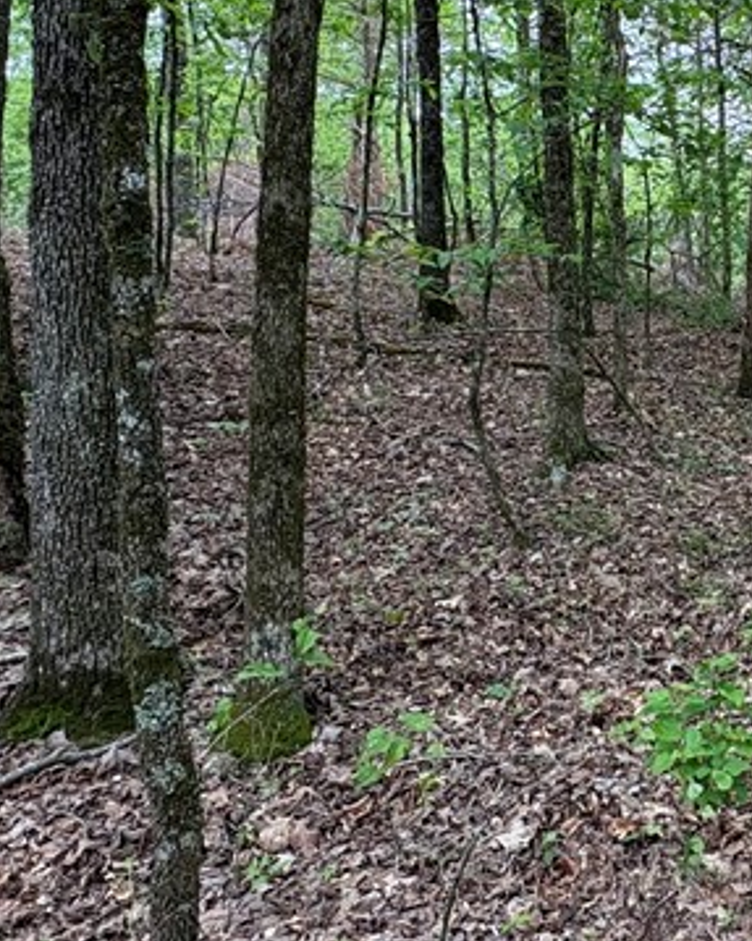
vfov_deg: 46.5
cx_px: 836
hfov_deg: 33.2
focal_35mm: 39
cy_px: 354
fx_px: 1085
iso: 64
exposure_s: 1/115
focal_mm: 2.22
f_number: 2.2
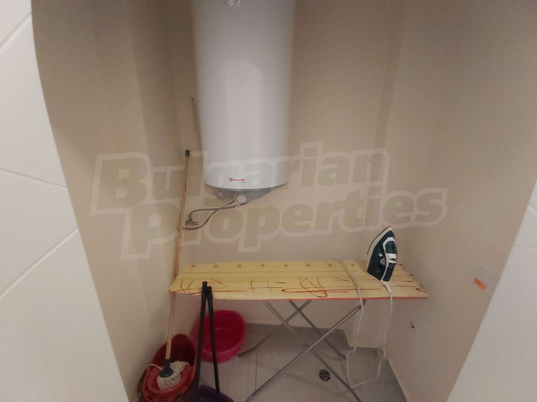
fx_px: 186
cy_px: 201
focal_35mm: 12
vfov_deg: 94.5
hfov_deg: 110.5
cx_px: 268
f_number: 2.2
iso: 320
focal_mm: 1.42
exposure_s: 1/25
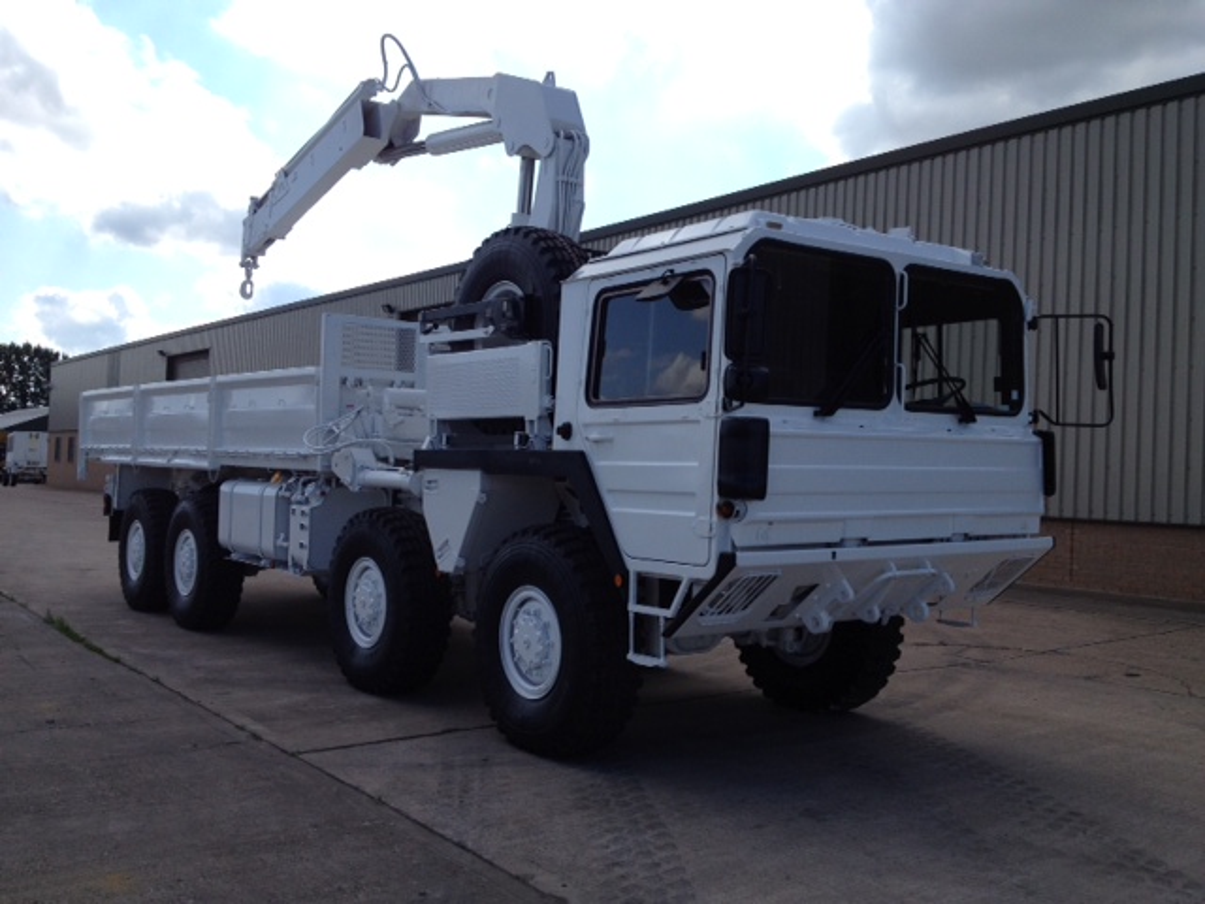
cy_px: 452
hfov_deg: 52.6
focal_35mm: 35
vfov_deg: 40.7
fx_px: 1218
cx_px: 602
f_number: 2.4
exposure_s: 1/1727
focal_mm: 4.28
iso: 64
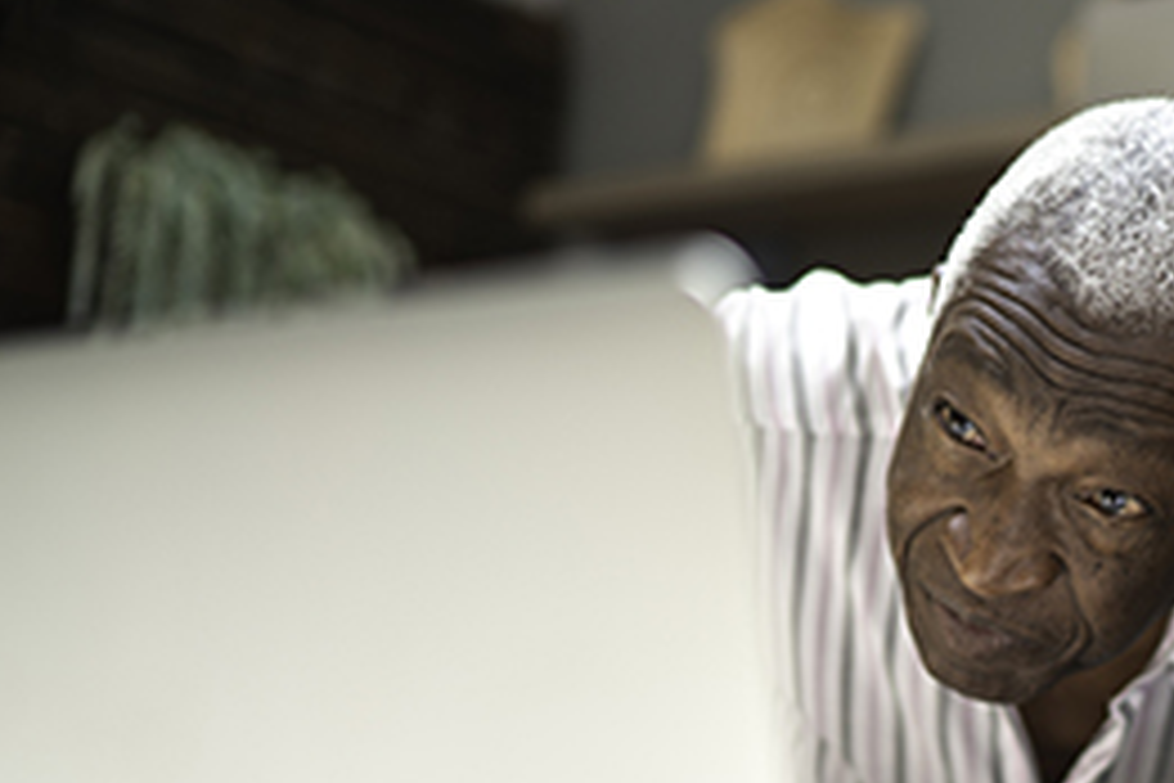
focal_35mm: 77
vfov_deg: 17.7
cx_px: 1098
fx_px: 2511
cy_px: 506
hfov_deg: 25.4
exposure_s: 1/640
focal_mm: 35
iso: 100
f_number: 1.4
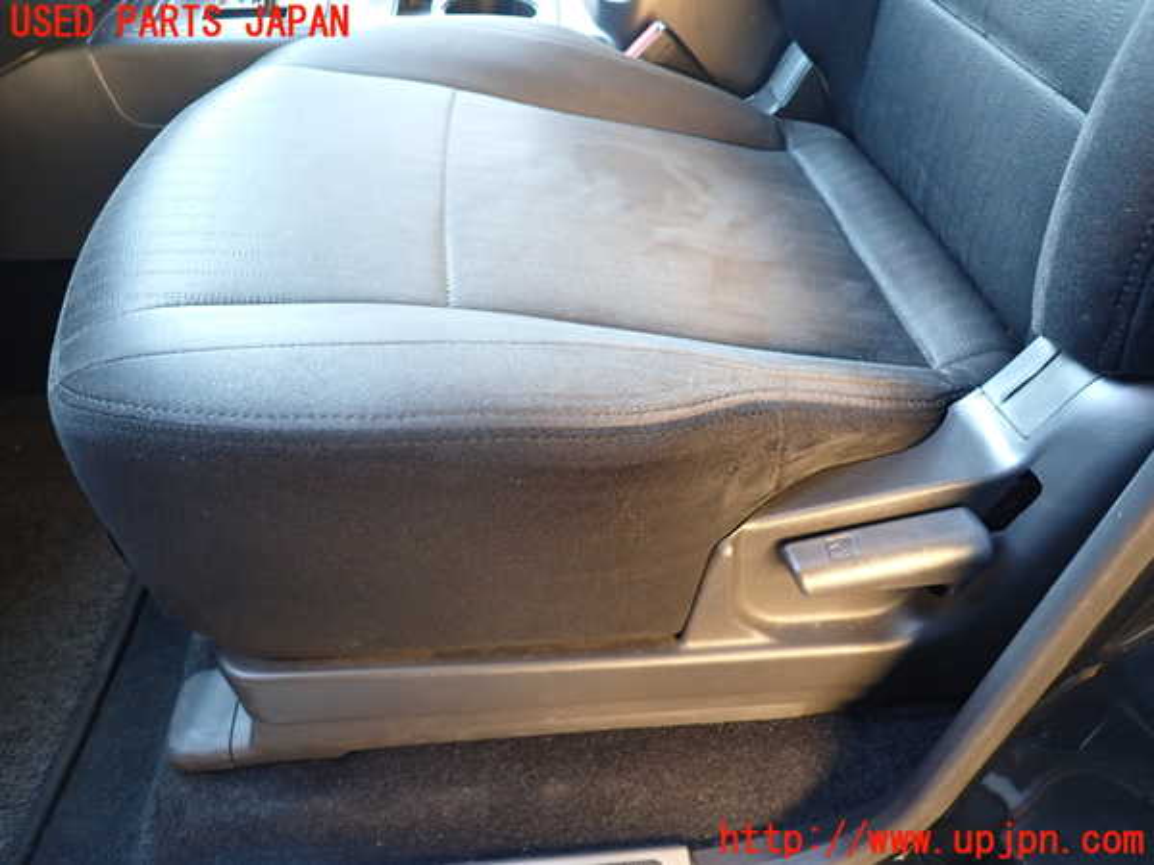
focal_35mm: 25
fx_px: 833
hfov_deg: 69.4
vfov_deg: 54.9
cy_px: 432
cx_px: 577
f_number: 2
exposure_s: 1/30
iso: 250
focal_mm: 4.5
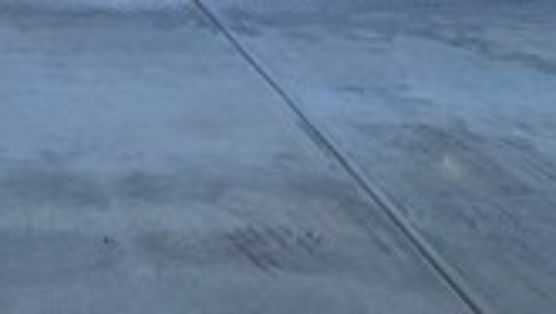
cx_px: -94
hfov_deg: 30.6
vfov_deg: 17.6
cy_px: -199
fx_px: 870
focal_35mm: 59
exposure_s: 1/502
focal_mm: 2.22
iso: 50
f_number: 2.2
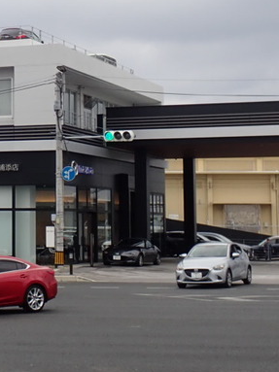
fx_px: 1151
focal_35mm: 107
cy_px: 66
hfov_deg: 13.5
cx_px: -40
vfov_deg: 18.2
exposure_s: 1/400
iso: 100
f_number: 4
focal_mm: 7.34
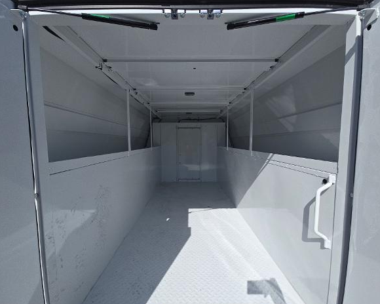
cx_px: 187
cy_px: 156
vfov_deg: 88.0
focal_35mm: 14
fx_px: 157
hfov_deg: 100.7
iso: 50
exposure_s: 1/3427
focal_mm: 2.2
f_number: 2.2
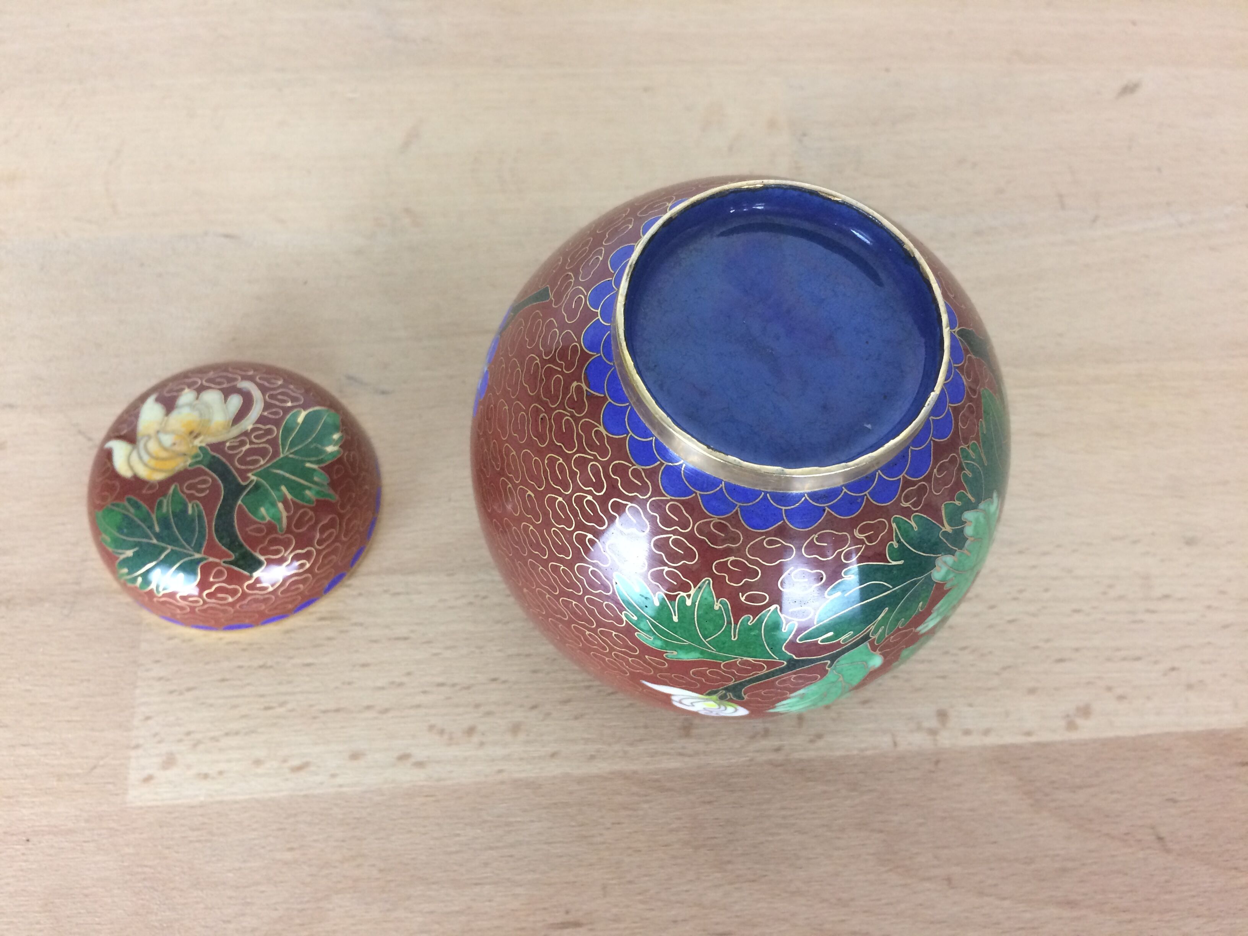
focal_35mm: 29
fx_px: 1046
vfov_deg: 48.2
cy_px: 468
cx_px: 624
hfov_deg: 61.7
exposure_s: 1/33
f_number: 2.2
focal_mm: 4.15
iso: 80
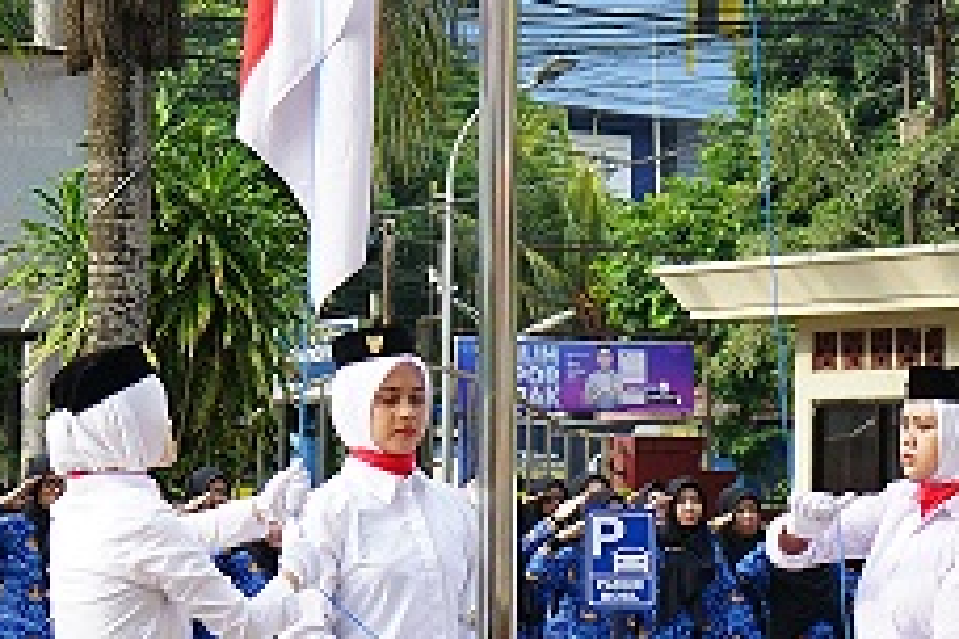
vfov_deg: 10.2
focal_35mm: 135
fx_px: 3596
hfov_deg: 15.0
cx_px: 25
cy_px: 277
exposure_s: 1/640
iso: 500
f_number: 5
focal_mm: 41
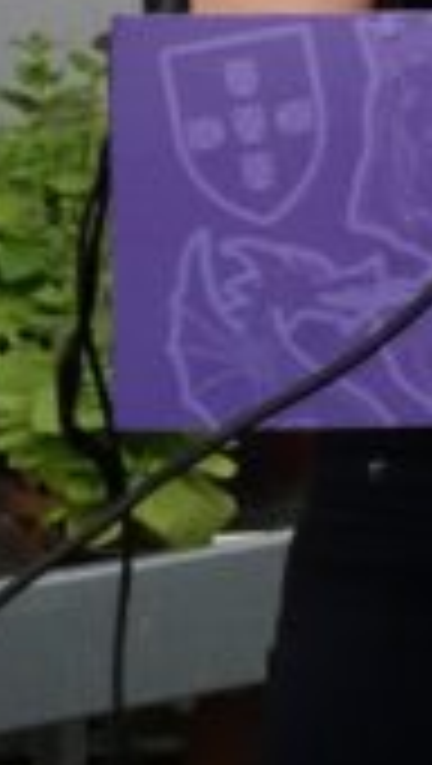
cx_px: 1233
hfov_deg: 3.0
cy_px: -140
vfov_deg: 5.3
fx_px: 8203
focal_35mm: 404
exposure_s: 1/320
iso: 2000
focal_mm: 33.41
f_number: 5.6
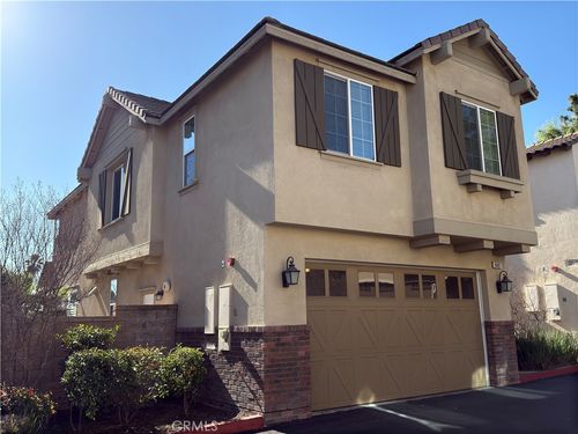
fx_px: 518
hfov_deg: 58.4
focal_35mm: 31
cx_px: 289
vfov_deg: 45.4
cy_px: 217
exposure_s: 1/4237
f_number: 1.78
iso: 100
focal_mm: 6.76
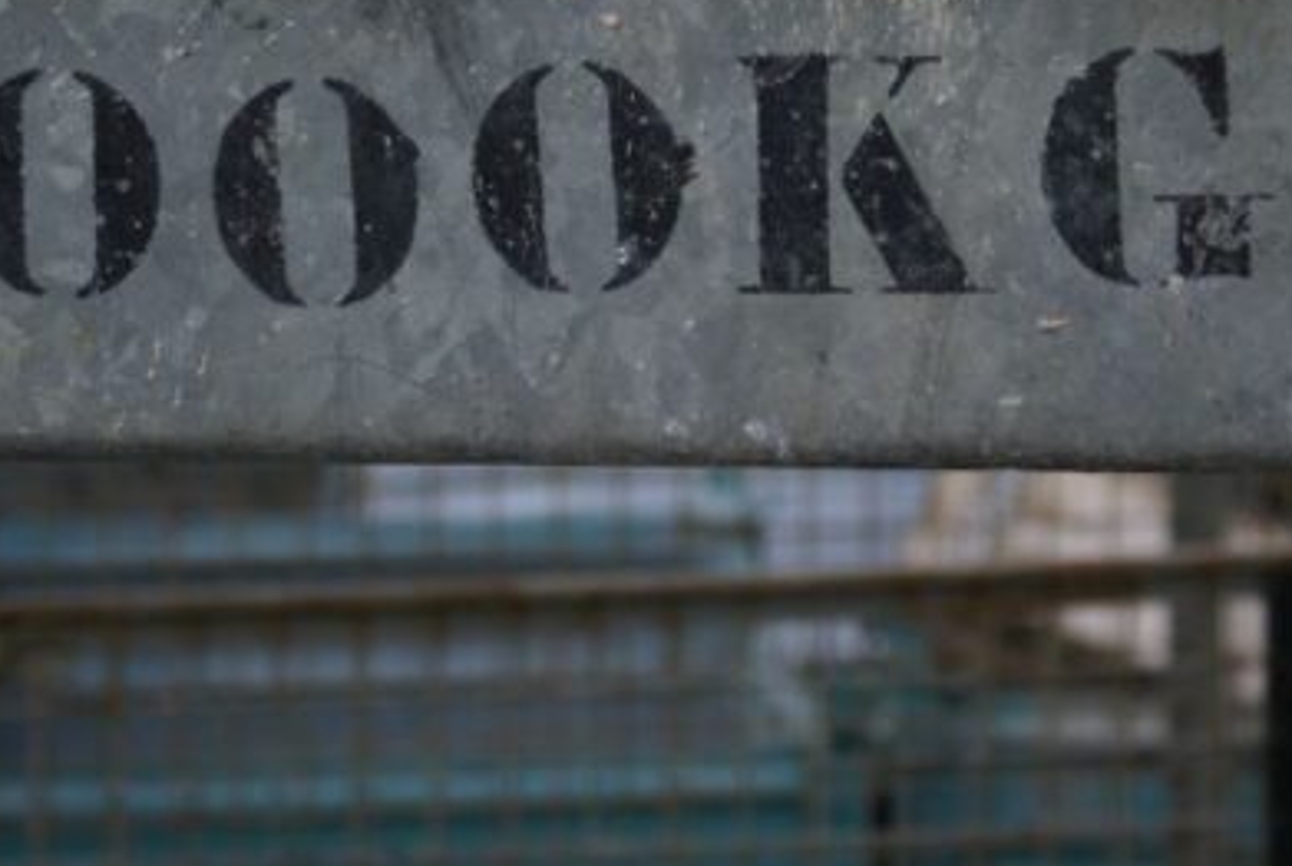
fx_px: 5787
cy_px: 216
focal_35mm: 161
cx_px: 453
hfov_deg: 12.7
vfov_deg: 8.5
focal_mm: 70
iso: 200
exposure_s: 1/125
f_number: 5.6
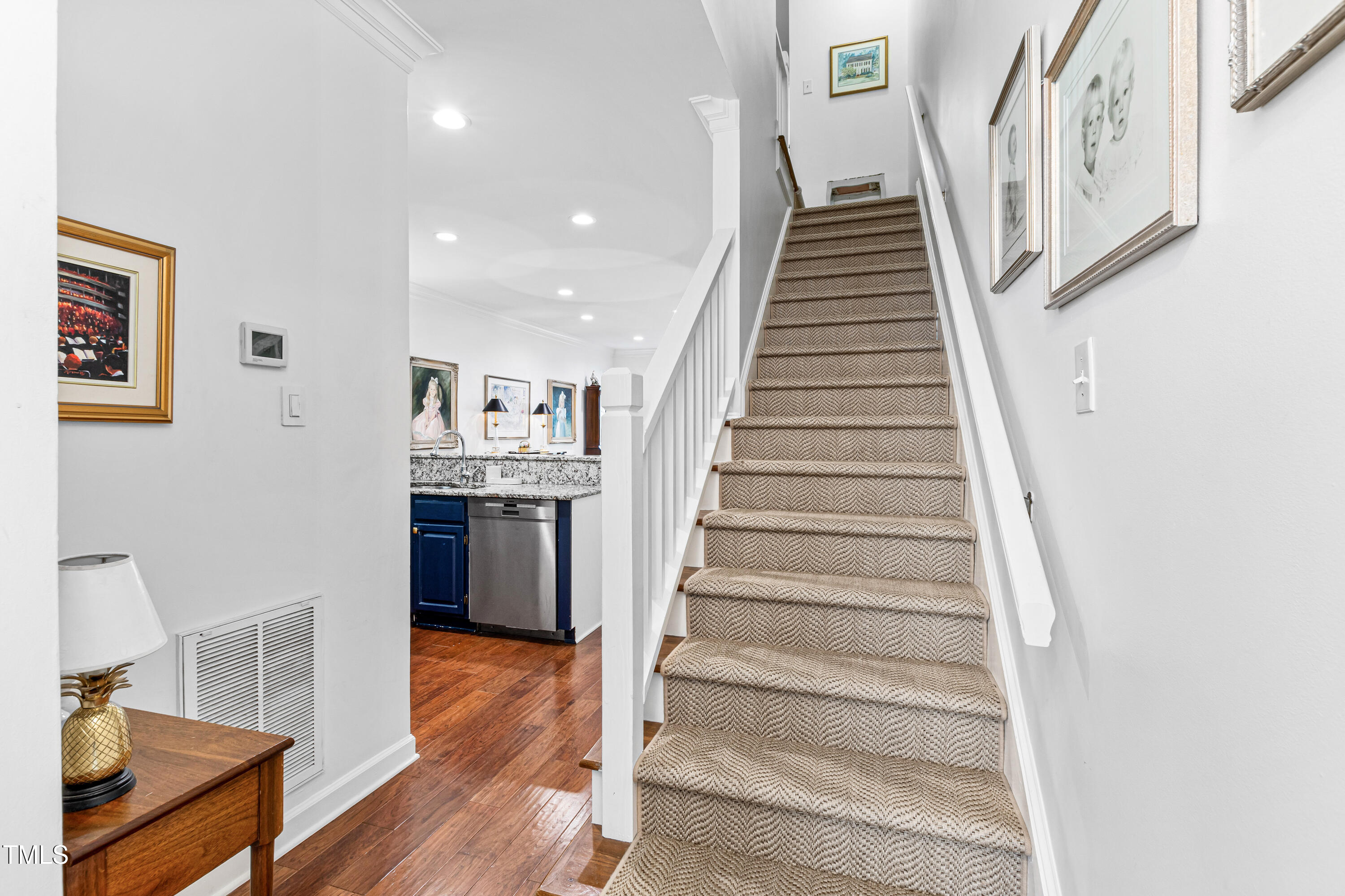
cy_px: 448
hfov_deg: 100.4
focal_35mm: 15
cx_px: 672
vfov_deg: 77.3
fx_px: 560
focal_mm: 10
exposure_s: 1/1.25
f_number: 8
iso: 100
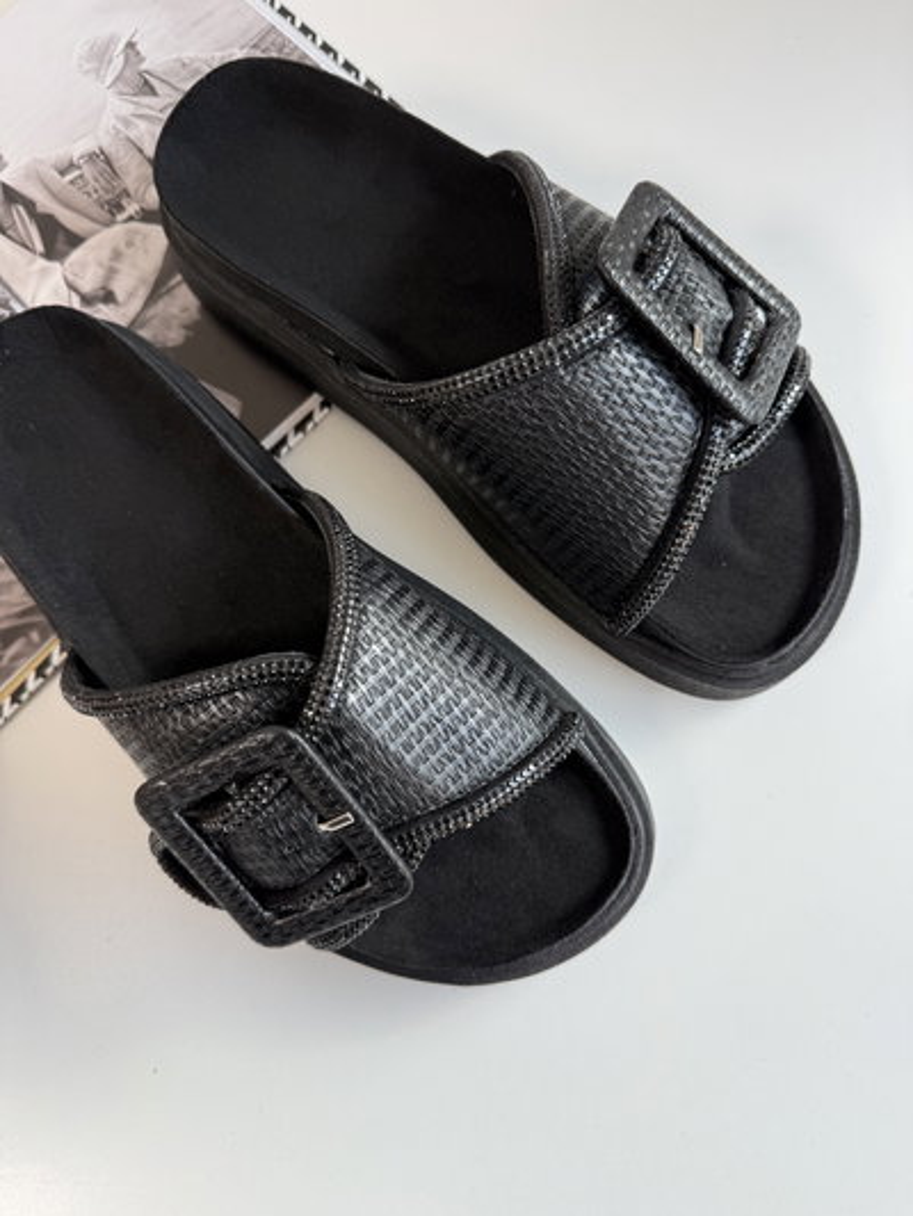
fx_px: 844
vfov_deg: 71.6
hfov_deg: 56.8
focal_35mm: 24
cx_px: 456
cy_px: 608
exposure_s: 1/100
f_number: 1.78
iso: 80
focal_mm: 6.76
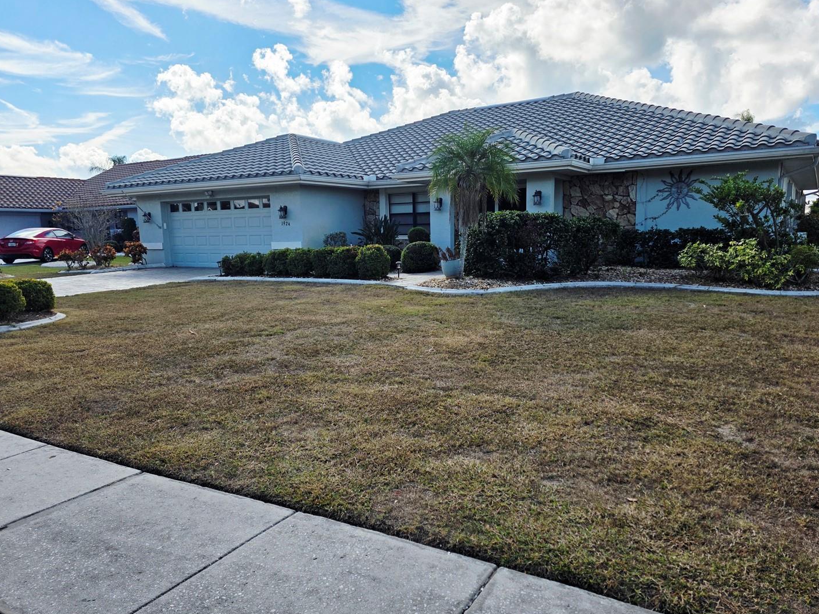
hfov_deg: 67.3
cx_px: 423
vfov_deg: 53.1
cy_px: 317
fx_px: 615
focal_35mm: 26
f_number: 1.7
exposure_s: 1/10000
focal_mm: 6.3
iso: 64
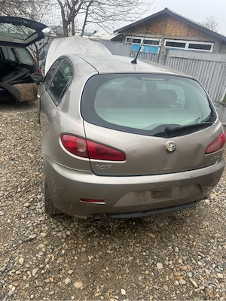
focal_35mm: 24
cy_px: 150
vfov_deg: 71.6
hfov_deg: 56.8
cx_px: 113
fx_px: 209
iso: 80
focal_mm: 6.76
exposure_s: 1/782
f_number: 1.78
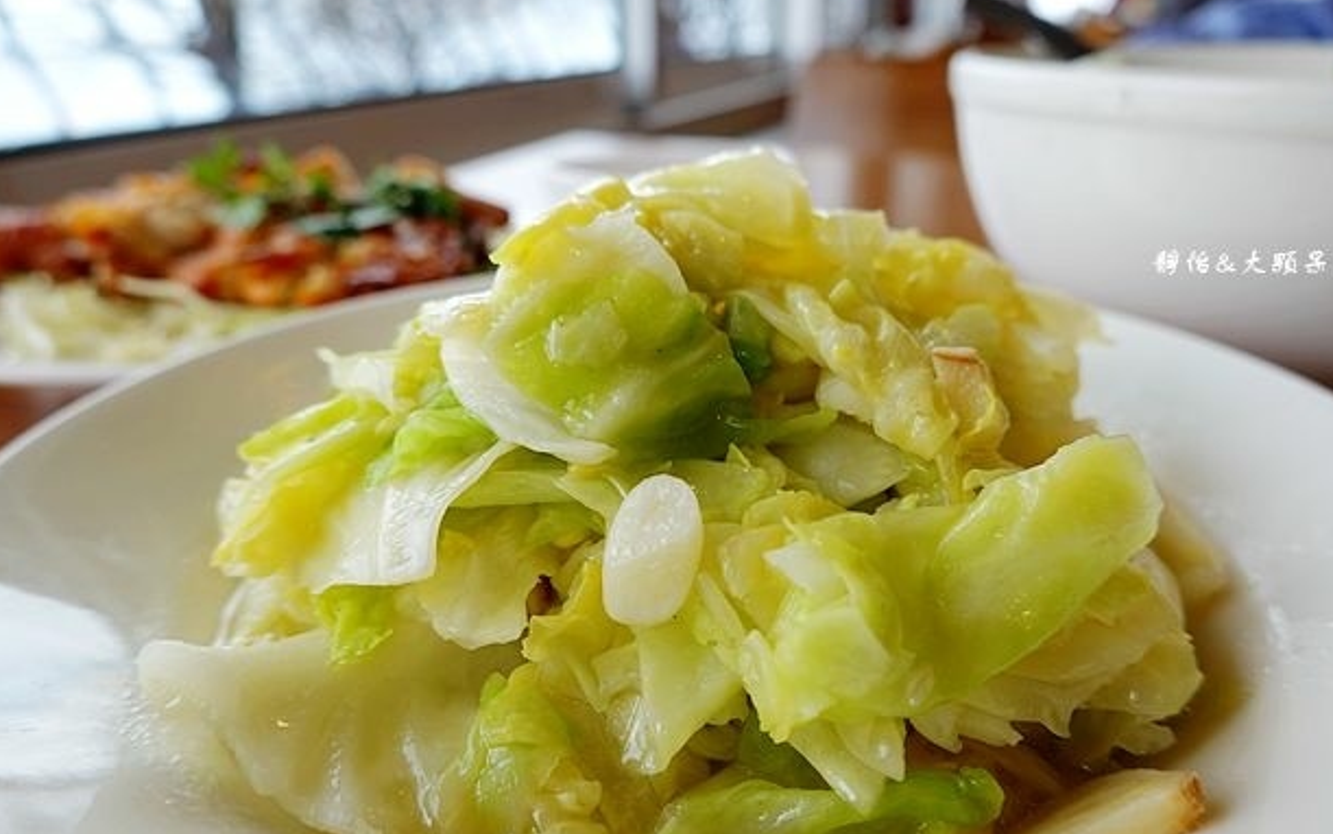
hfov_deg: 70.4
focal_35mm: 26
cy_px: 438
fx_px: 945
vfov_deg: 47.6
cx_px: 665
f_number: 2.8
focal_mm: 9
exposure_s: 1/125
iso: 125
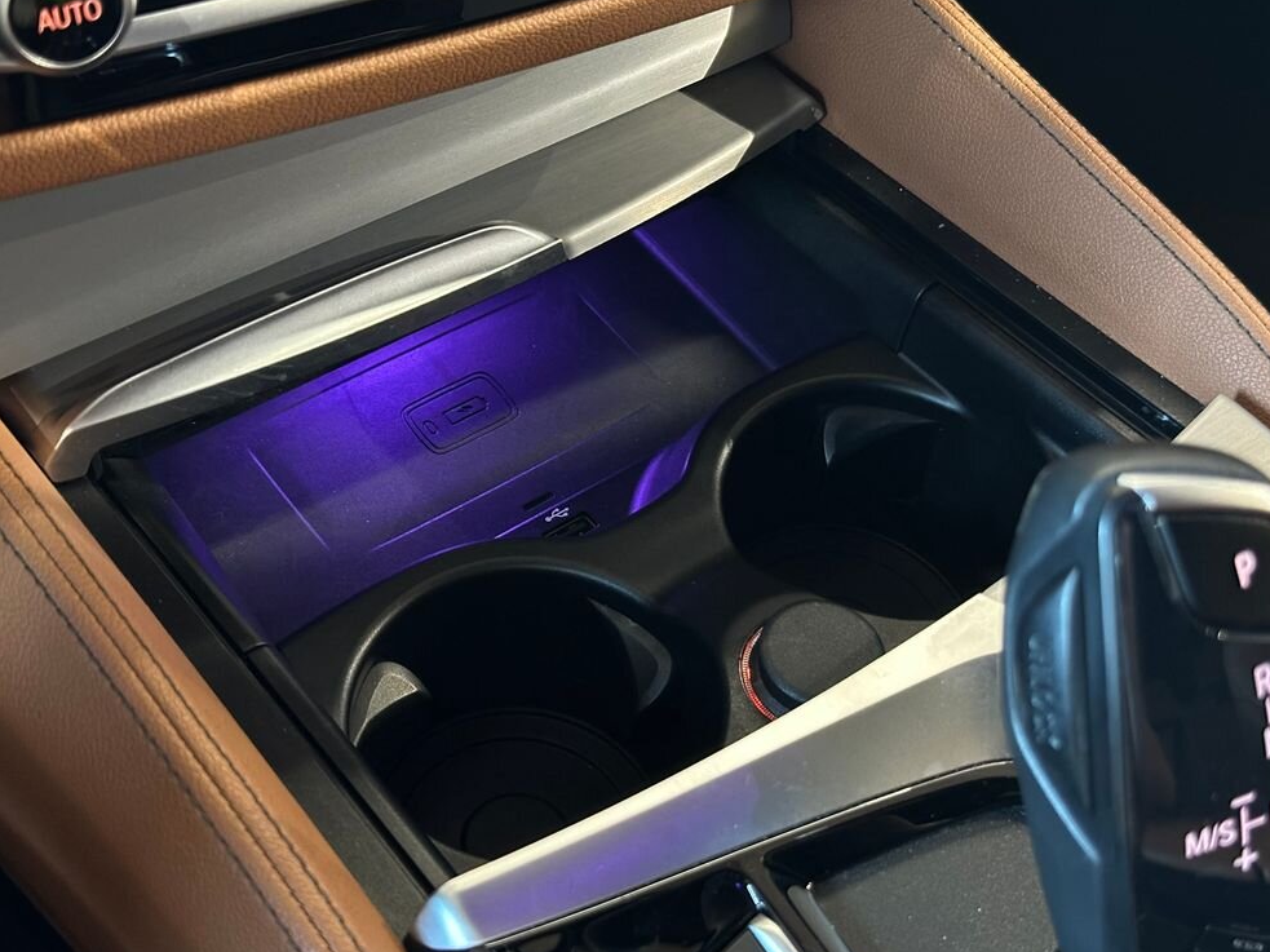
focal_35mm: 50
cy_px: 470
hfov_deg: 38.2
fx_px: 1834
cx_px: 640
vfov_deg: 29.1
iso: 640
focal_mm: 6.86
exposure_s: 1/30
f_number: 1.78
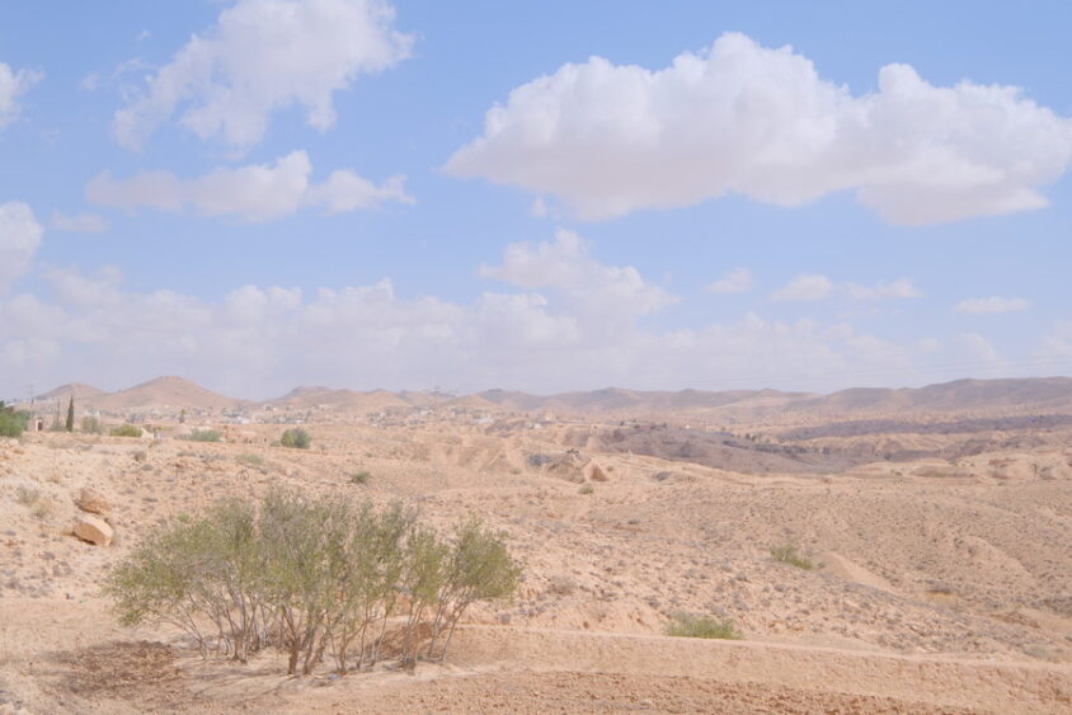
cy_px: 358
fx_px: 1072
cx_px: 536
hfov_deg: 53.1
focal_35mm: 36
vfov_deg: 36.9
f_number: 5.6
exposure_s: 1/1800
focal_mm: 24
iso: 640
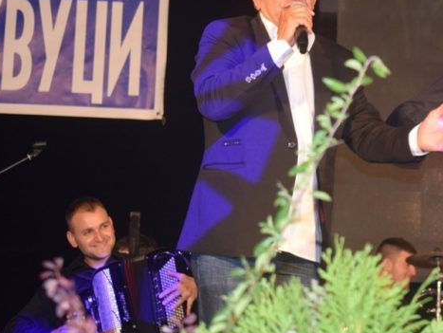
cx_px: 353
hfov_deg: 14.4
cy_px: 109
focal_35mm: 136
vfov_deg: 10.9
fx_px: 1740
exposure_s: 1/60
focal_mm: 55
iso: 1100
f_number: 5.6
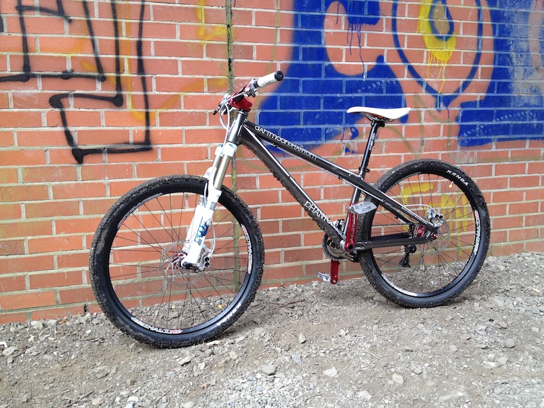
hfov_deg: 52.6
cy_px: 204
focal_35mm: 35
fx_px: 550
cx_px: 272
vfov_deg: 40.7
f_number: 2.4
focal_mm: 4.28
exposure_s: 1/60
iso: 64
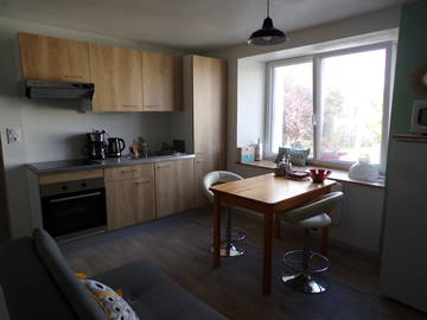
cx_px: 214
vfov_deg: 56.8
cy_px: 160
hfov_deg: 71.6
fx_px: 296
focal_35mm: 24
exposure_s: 1/70
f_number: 3
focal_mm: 4.3
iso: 100
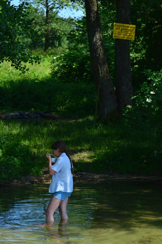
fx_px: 712
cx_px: 81
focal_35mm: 105
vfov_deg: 19.5
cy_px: 122
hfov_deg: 13.0
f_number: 4.5
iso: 1250
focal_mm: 70
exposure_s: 1/8000
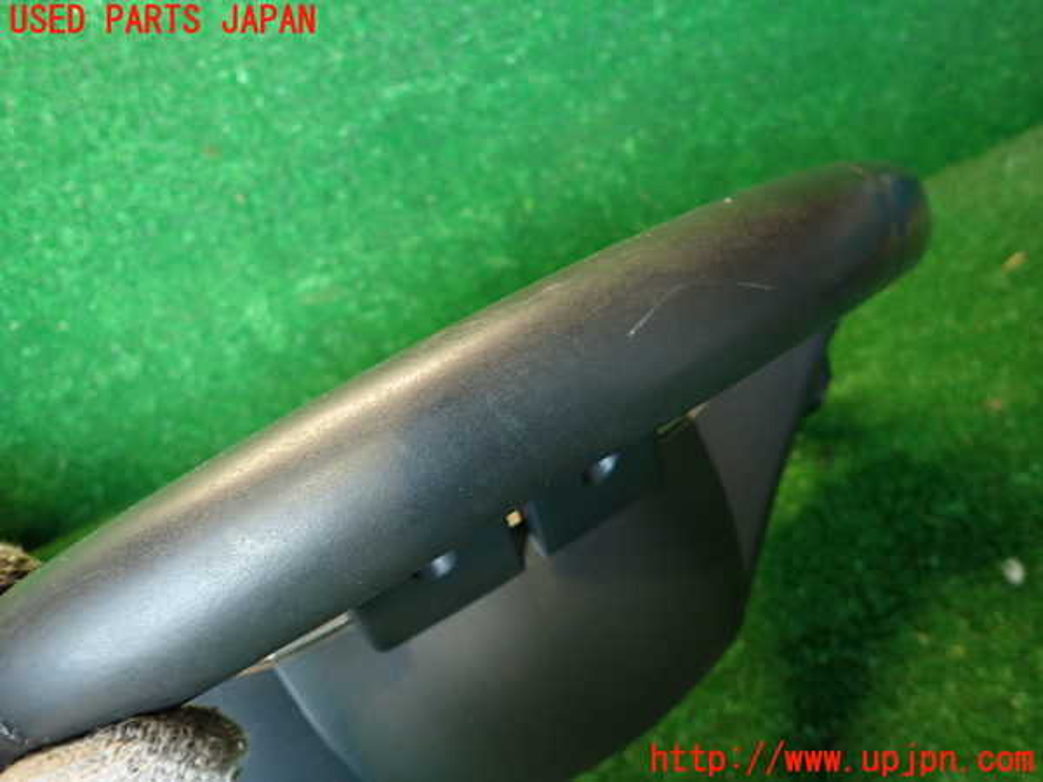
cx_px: 522
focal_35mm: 25
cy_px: 391
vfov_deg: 54.9
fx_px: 753
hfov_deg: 69.4
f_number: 2
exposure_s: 1/30
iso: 320
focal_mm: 4.5
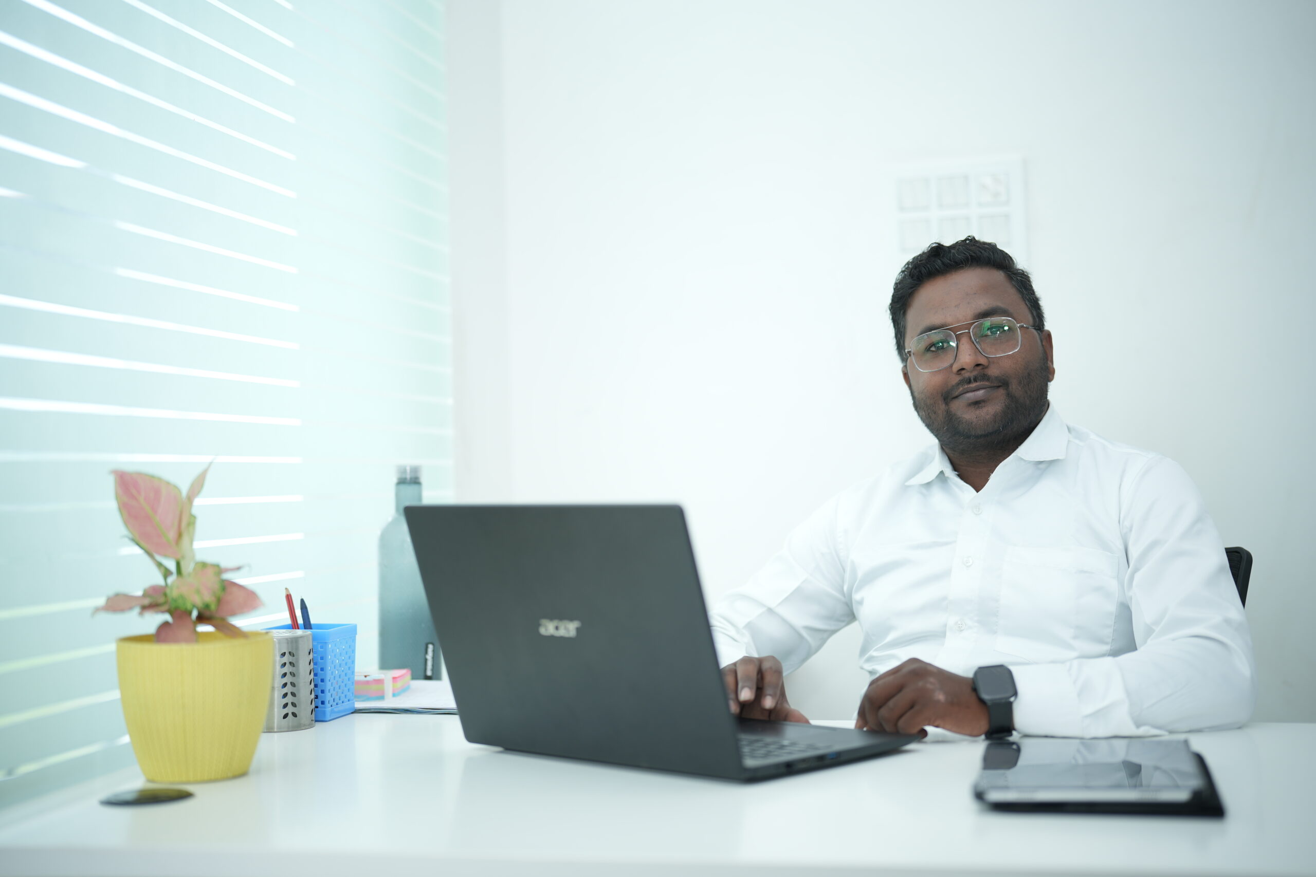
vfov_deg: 27.0
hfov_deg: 39.6
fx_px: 1828
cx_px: 658
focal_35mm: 50
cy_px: 438
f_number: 1.4
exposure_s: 1/200
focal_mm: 50
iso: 100
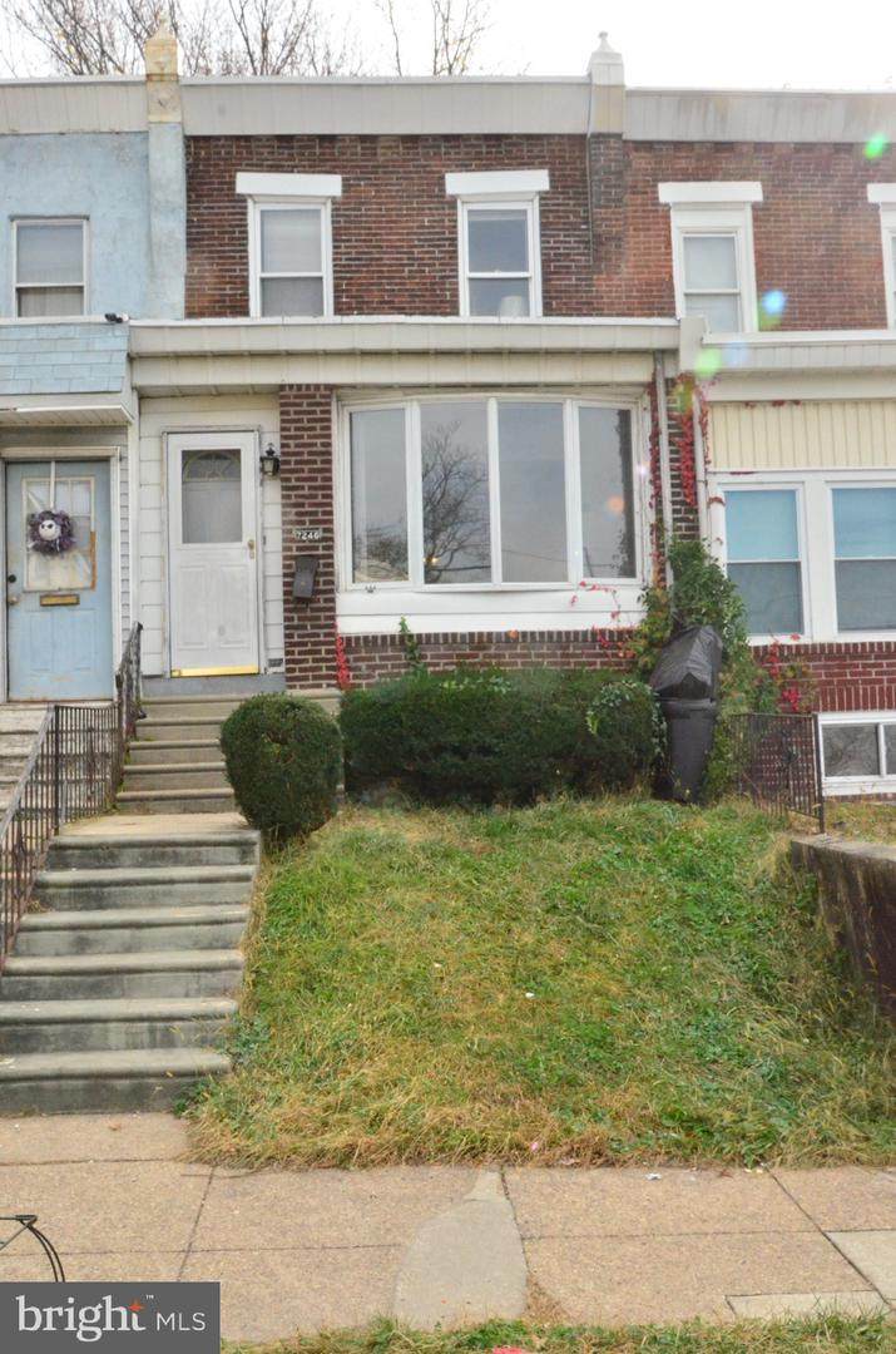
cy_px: 677
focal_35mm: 36
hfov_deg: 36.7
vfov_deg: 53.2
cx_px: 448
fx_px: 1350
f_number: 14
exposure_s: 1/800
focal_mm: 24
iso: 4000
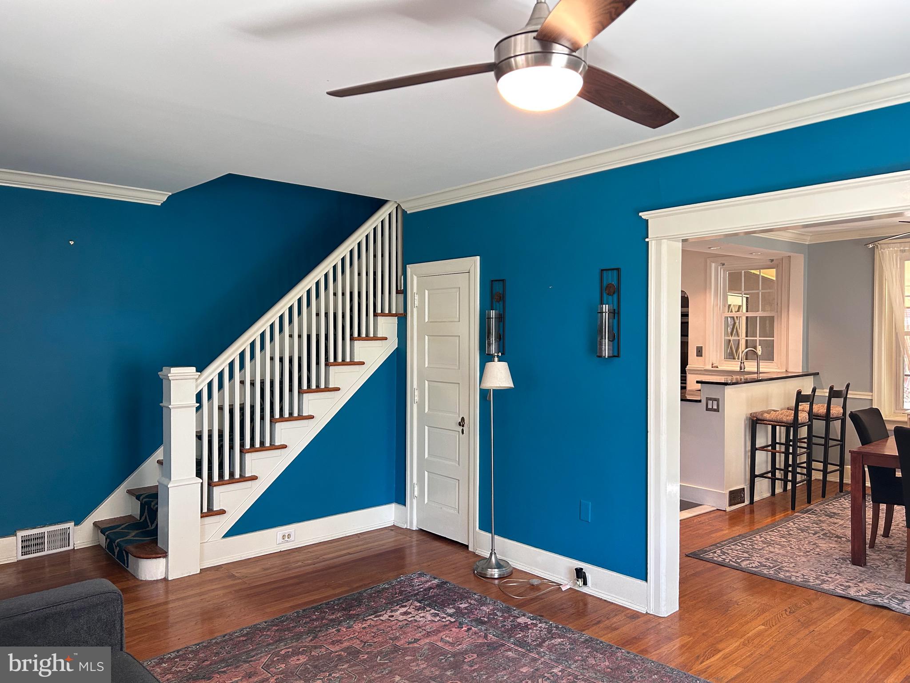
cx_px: 455
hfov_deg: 67.3
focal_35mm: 26
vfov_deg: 53.1
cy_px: 342
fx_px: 683
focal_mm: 5.7
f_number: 1.5
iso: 160
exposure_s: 1/60
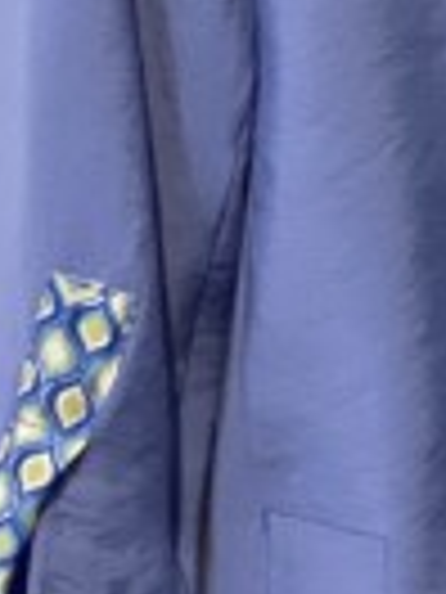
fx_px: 4518
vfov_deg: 7.5
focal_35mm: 263
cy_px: -160
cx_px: 820
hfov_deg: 5.6
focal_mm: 6
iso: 160
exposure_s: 1/100
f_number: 2
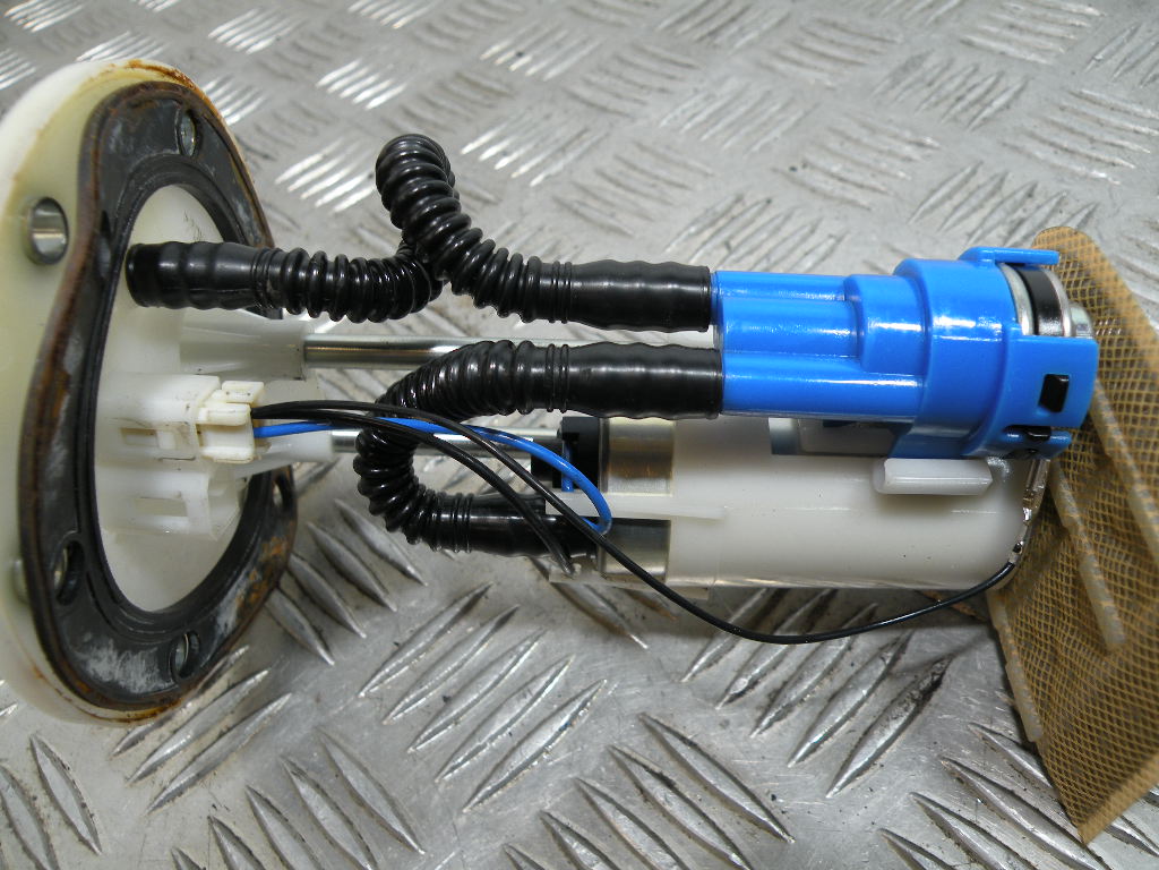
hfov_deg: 65.3
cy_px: 435
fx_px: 904
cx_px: 580
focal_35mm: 27
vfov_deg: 51.4
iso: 64
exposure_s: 1/61.8
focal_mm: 4.7
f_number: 2.8
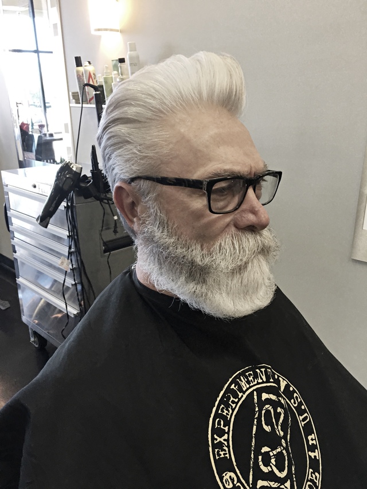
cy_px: 244
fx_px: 410
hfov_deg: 48.2
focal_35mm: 29
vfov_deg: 61.7
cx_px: 184
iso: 40
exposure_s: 1/30
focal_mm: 4.15
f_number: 2.2
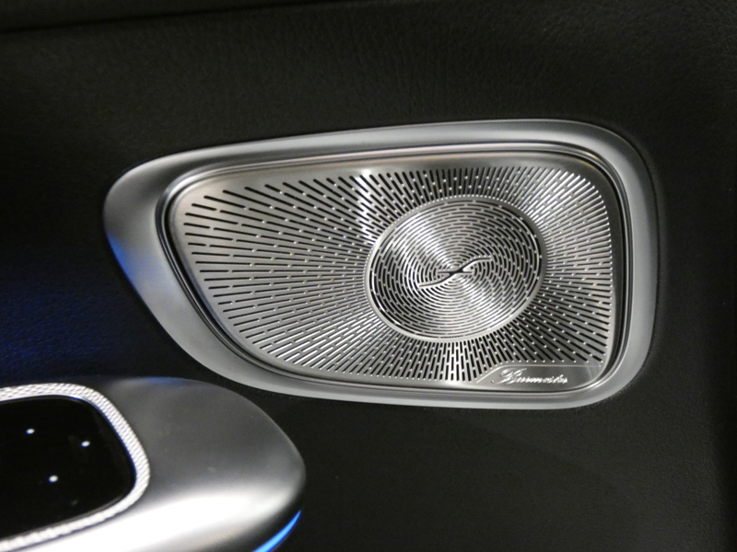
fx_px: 766
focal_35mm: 36
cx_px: 368
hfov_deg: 51.4
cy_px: 276
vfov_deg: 39.7
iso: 1600
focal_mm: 6.5
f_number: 3.5
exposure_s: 1/25
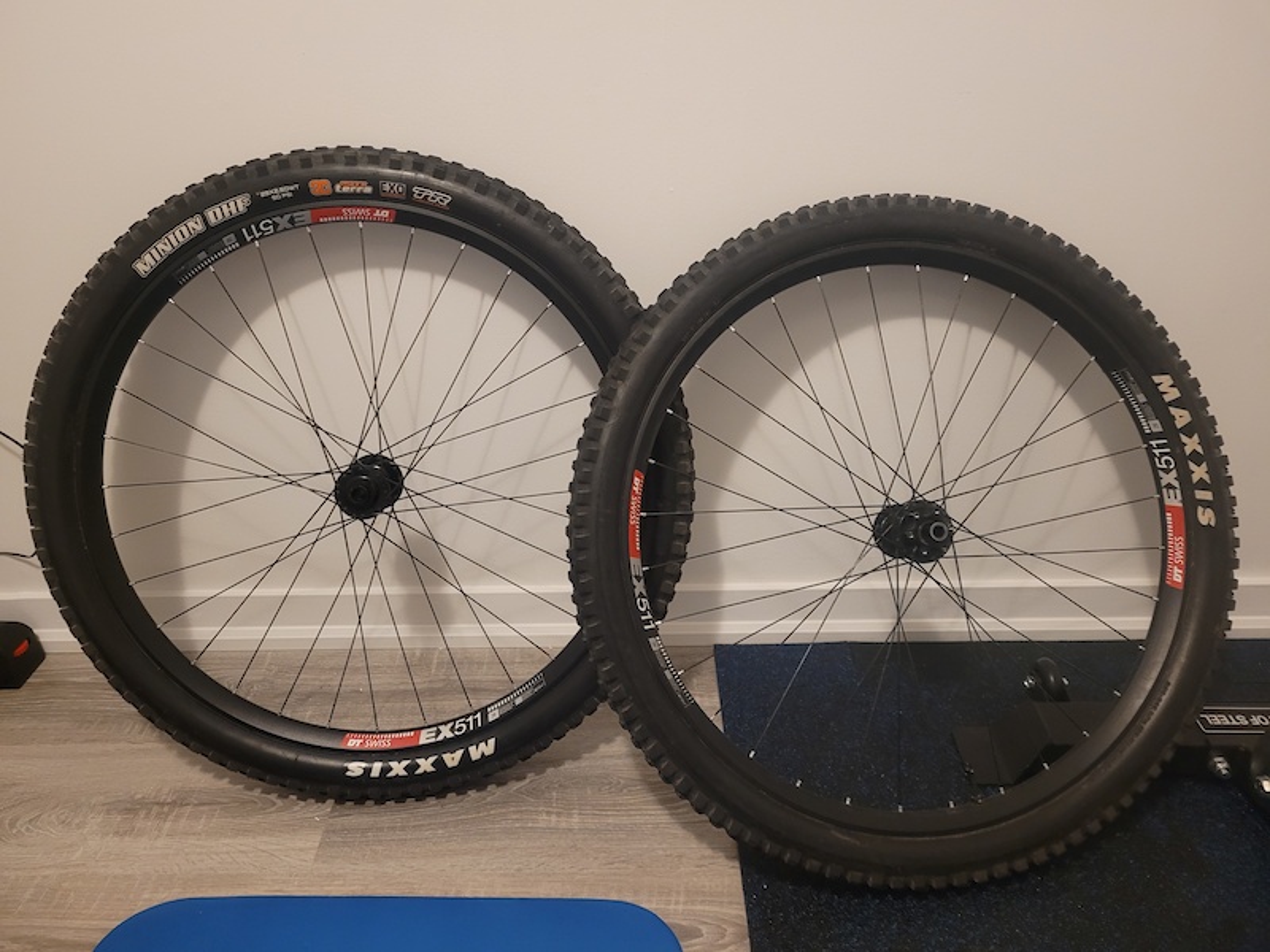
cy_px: 476
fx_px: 954
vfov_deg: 53.1
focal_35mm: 26
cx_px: 635
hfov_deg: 67.3
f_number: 1.8
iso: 640
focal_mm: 5.4
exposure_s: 1/40
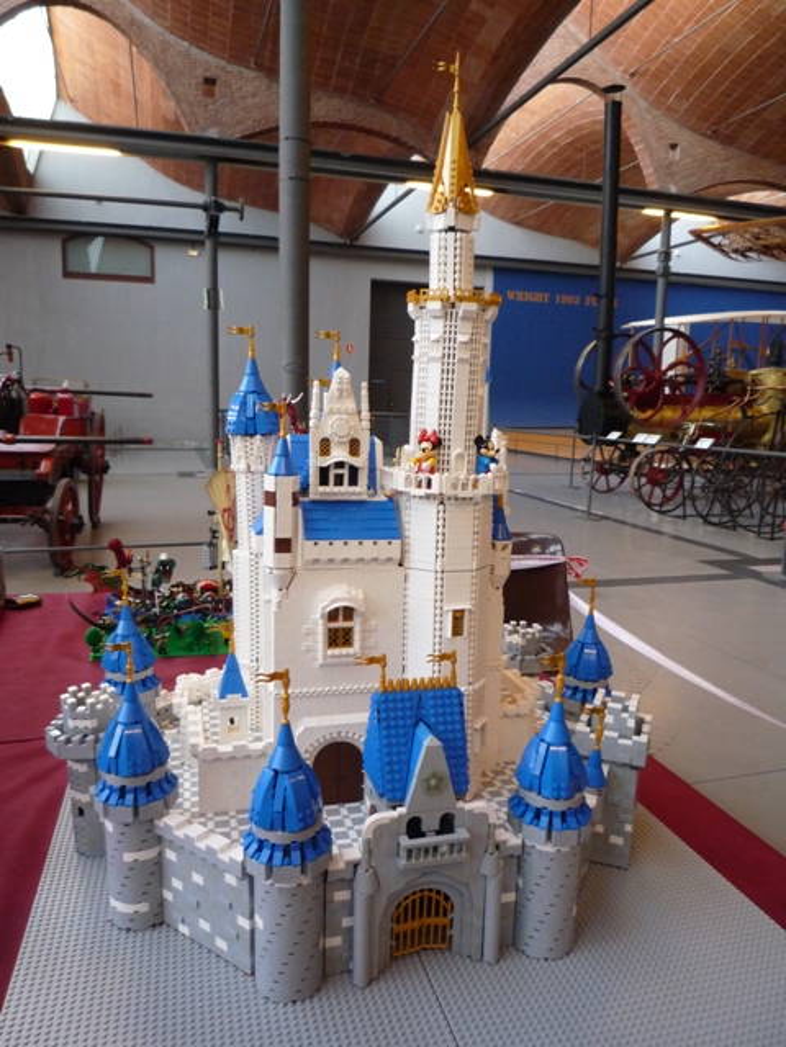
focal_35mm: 25
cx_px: 393
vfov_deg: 69.4
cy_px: 524
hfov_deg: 54.9
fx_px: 757
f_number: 2.8
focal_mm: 4.4
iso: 320
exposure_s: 1/30
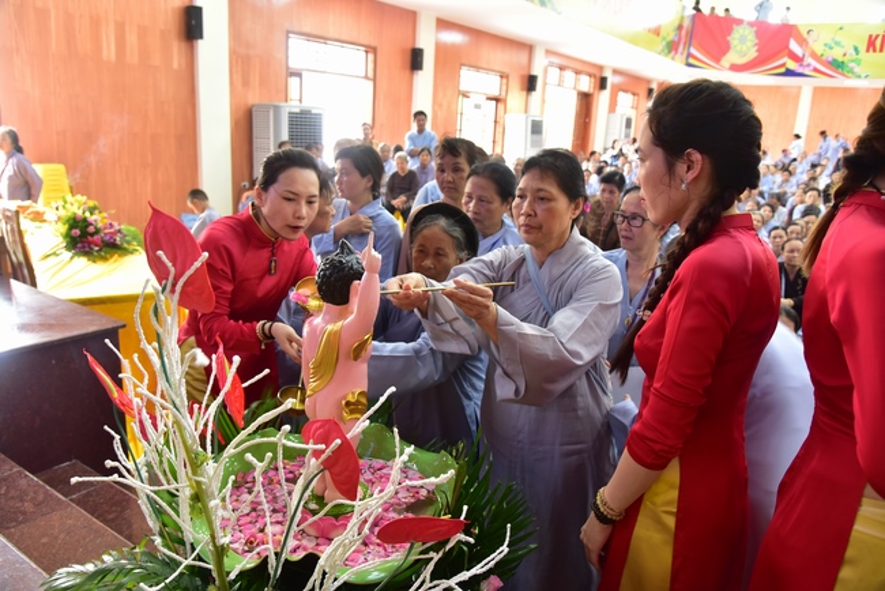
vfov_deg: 48.0
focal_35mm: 27
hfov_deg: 67.4
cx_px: 442
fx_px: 664
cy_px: 296
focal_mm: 27
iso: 800
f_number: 5
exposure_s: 1/25
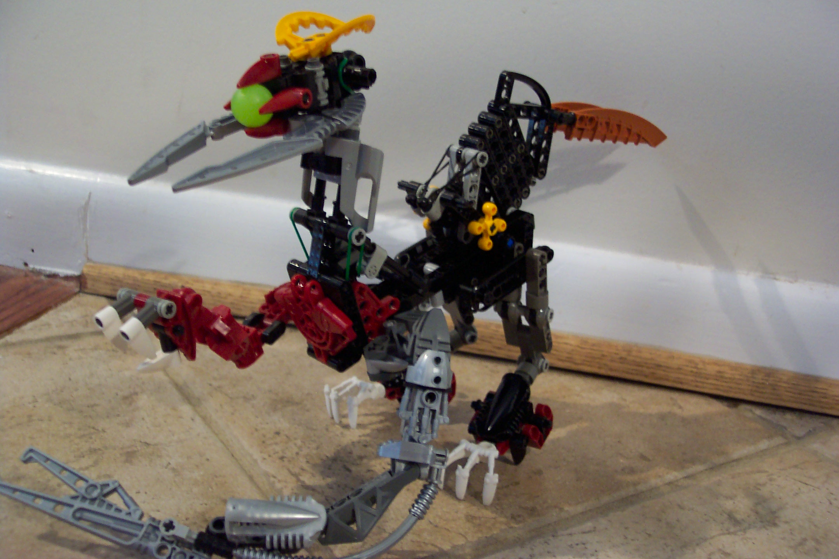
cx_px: 420
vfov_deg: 35.1
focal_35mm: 38
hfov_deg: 50.7
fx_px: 886
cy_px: 280
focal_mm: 8
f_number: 2.8
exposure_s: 1/8
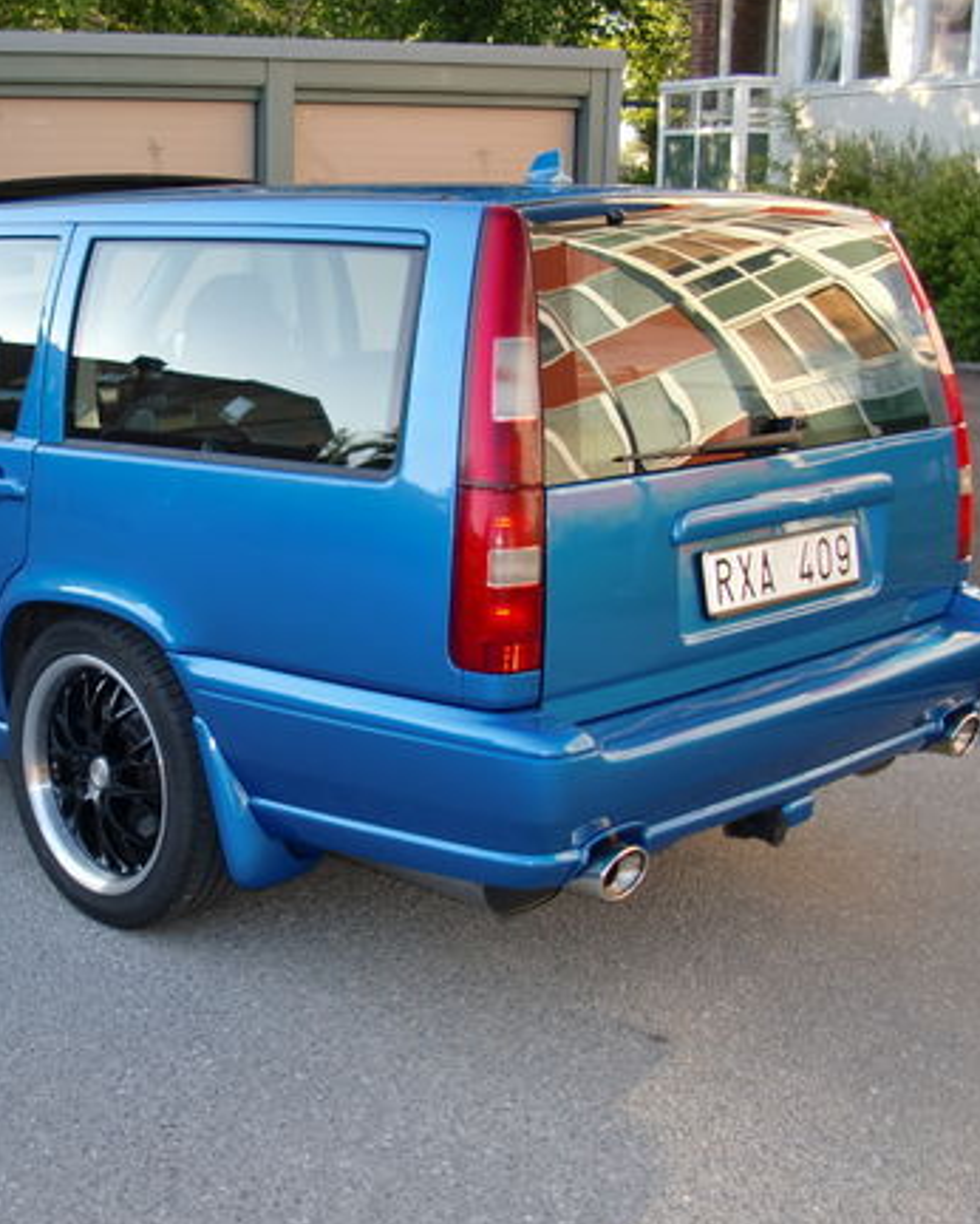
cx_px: 193
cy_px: 623
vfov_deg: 36.0
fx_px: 1884
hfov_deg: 28.5
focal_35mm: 52
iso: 64
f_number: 2.8
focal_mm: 6.3
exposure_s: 1/125
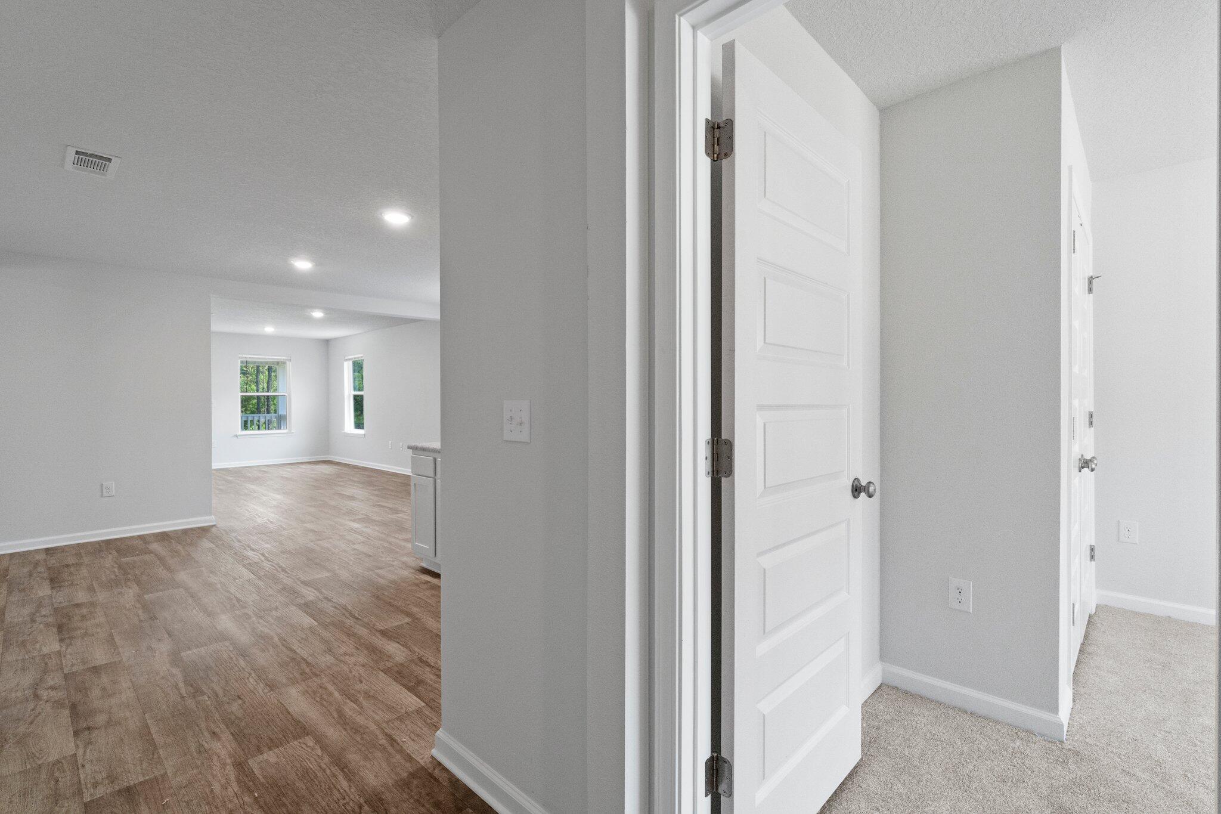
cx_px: 610
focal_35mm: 15
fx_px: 509
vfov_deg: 77.3
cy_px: 407
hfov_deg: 100.4
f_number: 8
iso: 800
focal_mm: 10
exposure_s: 1/25
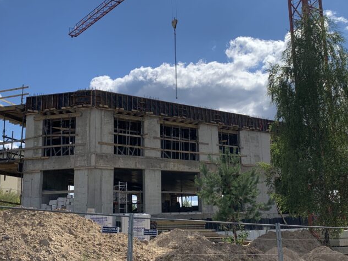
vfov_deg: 34.3
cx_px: 185
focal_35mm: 42
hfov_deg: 44.8
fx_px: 422
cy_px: 131
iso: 25
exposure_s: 1/4274
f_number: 1.8
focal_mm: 4.25
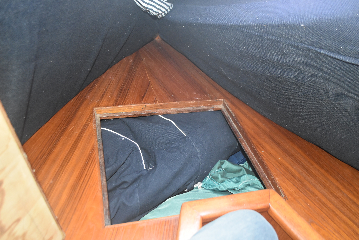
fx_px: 299
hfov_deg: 61.9
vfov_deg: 43.7
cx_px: 180
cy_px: 120
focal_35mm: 30
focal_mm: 20
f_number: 3.8
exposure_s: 1/60
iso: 3200
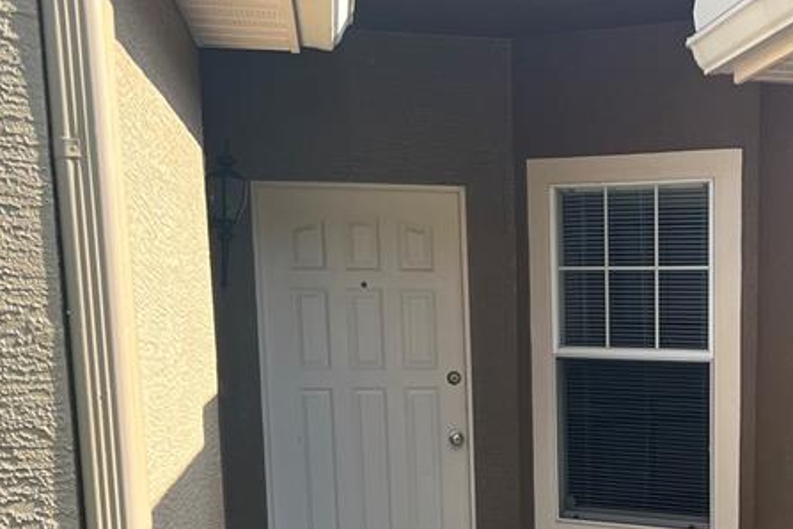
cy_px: 536
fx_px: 1366
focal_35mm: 62
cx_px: 743
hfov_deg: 30.6
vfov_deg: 21.1
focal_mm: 5.7
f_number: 1.5
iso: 50
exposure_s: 1/443
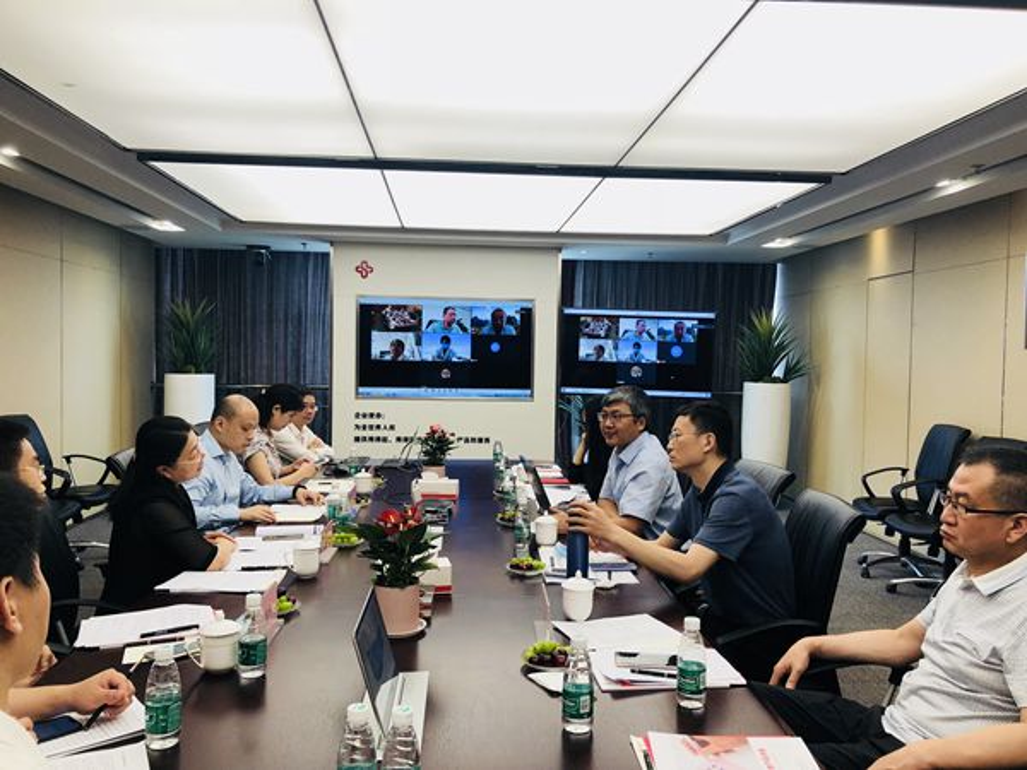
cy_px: 385
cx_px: 514
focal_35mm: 28
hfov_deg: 63.4
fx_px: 831
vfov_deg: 49.7
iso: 25
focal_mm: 4
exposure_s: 1/33
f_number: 1.8
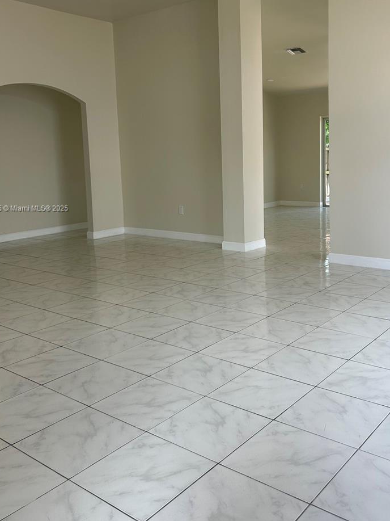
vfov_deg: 53.6
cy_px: 209
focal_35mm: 34
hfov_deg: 41.7
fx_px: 511
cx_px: 219
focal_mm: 5.7
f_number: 1.5
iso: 40
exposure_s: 1/206
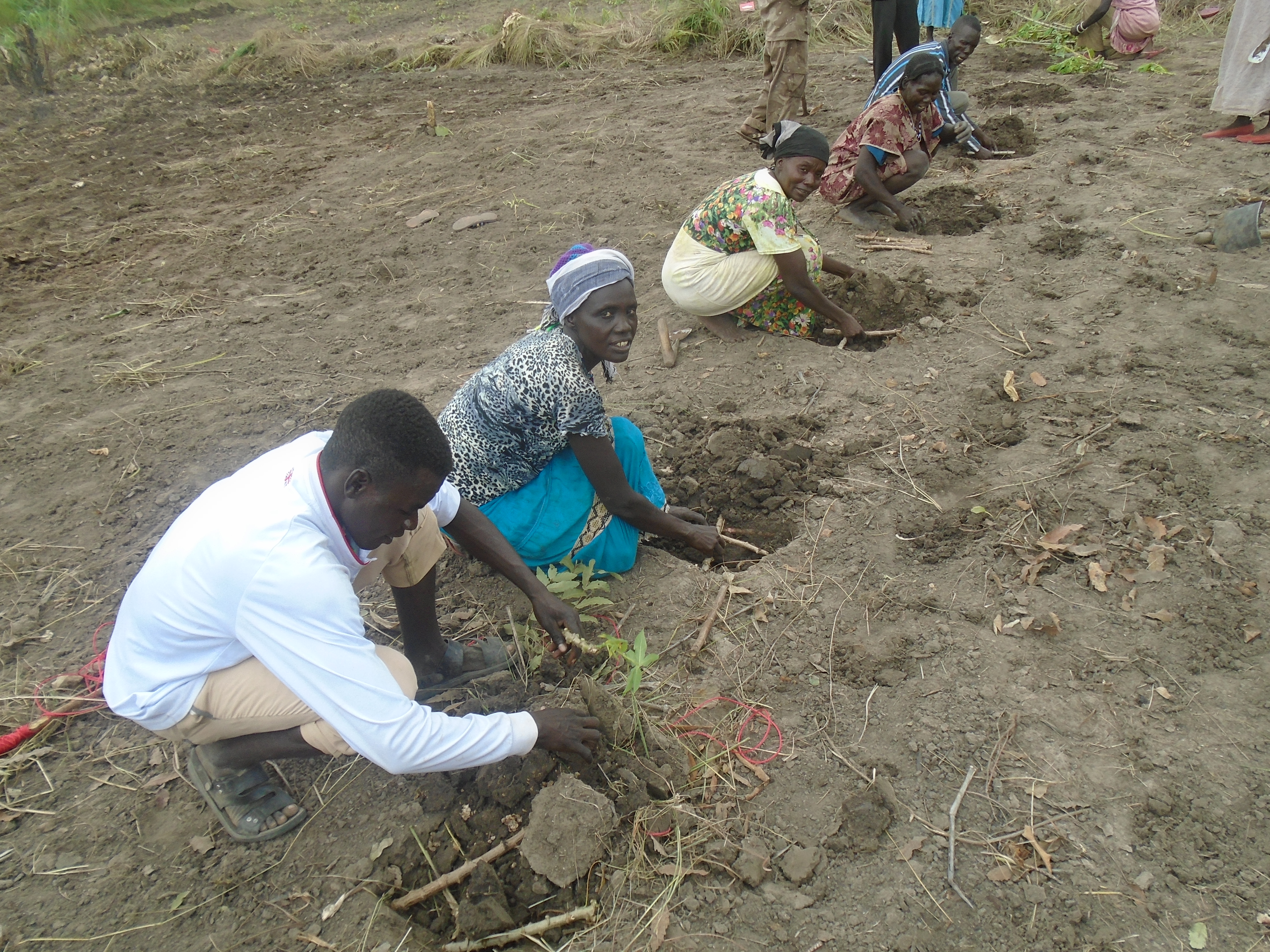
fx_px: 954
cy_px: 476
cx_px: 635
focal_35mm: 26
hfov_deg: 67.3
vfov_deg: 53.1
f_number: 3.2
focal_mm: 4.6
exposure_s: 1/400
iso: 100
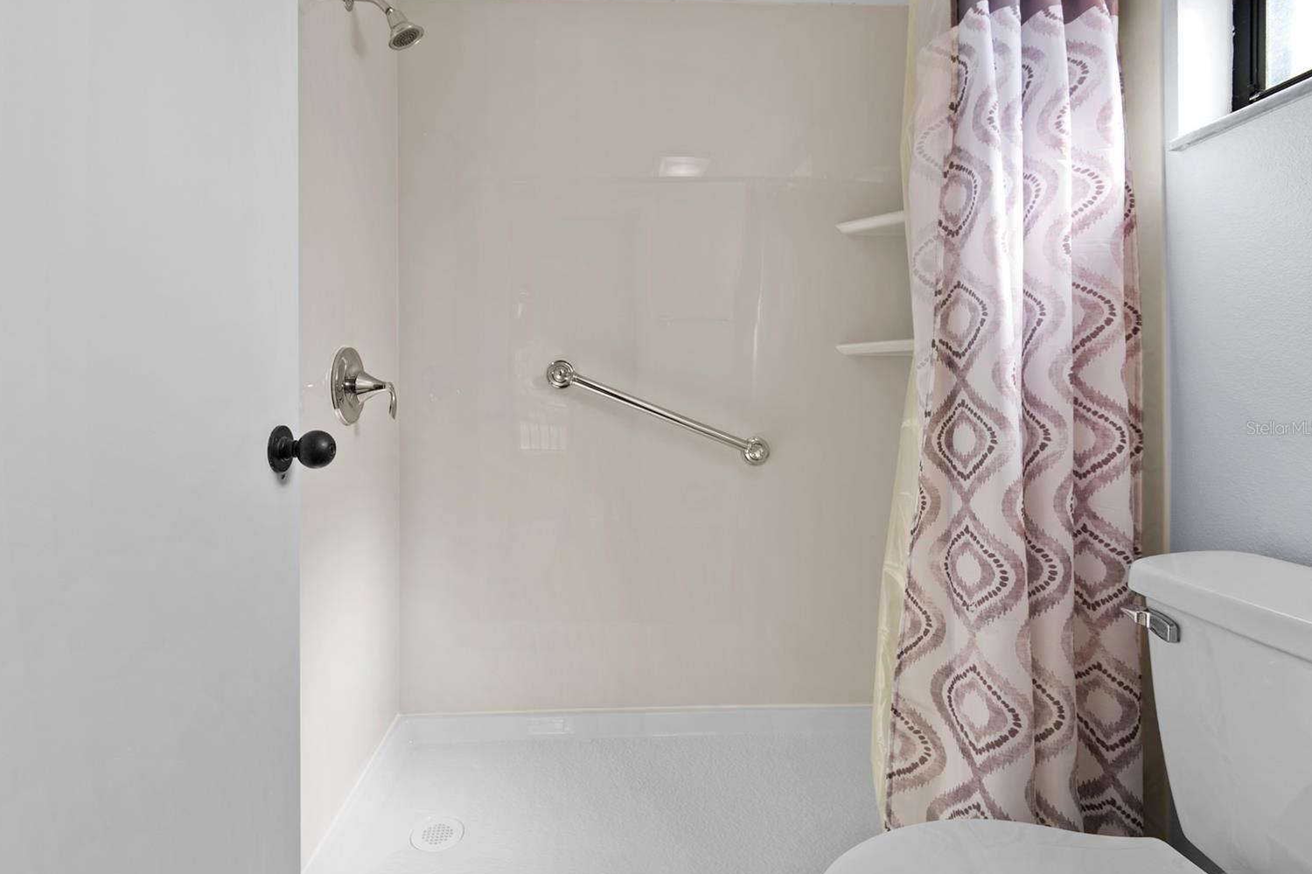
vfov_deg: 73.7
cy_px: 428
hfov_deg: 96.7
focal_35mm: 16
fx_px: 583
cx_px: 625
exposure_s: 1/8
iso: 100
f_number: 7.1
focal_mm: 10
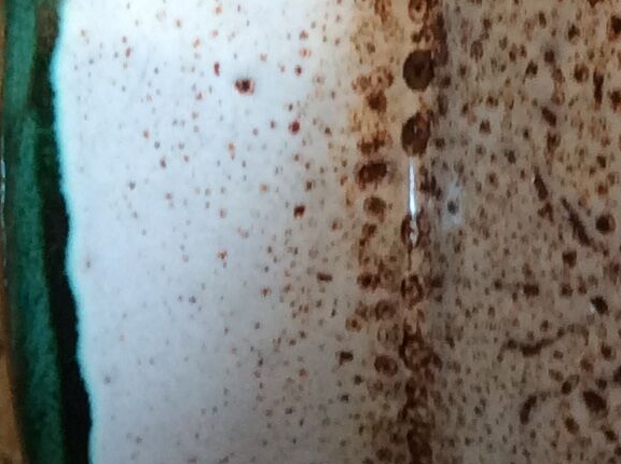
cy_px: 208
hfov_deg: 13.2
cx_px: 844
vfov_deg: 10.3
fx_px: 2579
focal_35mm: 144
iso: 64
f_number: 2.4
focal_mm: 3.3
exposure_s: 1/25
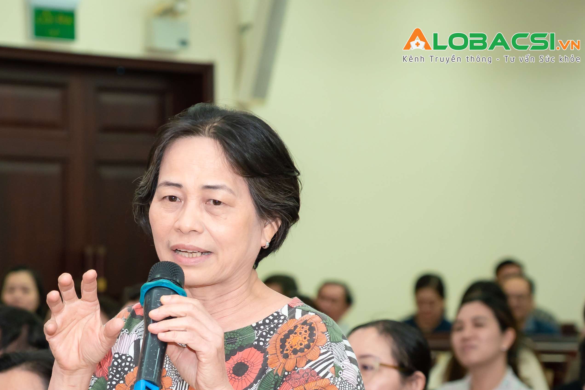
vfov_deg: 9.3
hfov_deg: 13.9
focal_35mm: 147
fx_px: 2389
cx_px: 155
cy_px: 296
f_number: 4
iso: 1000
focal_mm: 63.6
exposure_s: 1/160
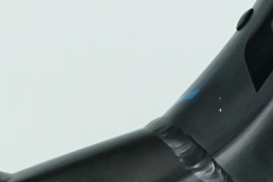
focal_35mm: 391
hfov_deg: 5.1
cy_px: 346
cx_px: -380
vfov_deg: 3.5
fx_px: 2965
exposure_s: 1/200
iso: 2000
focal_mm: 64
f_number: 5.6
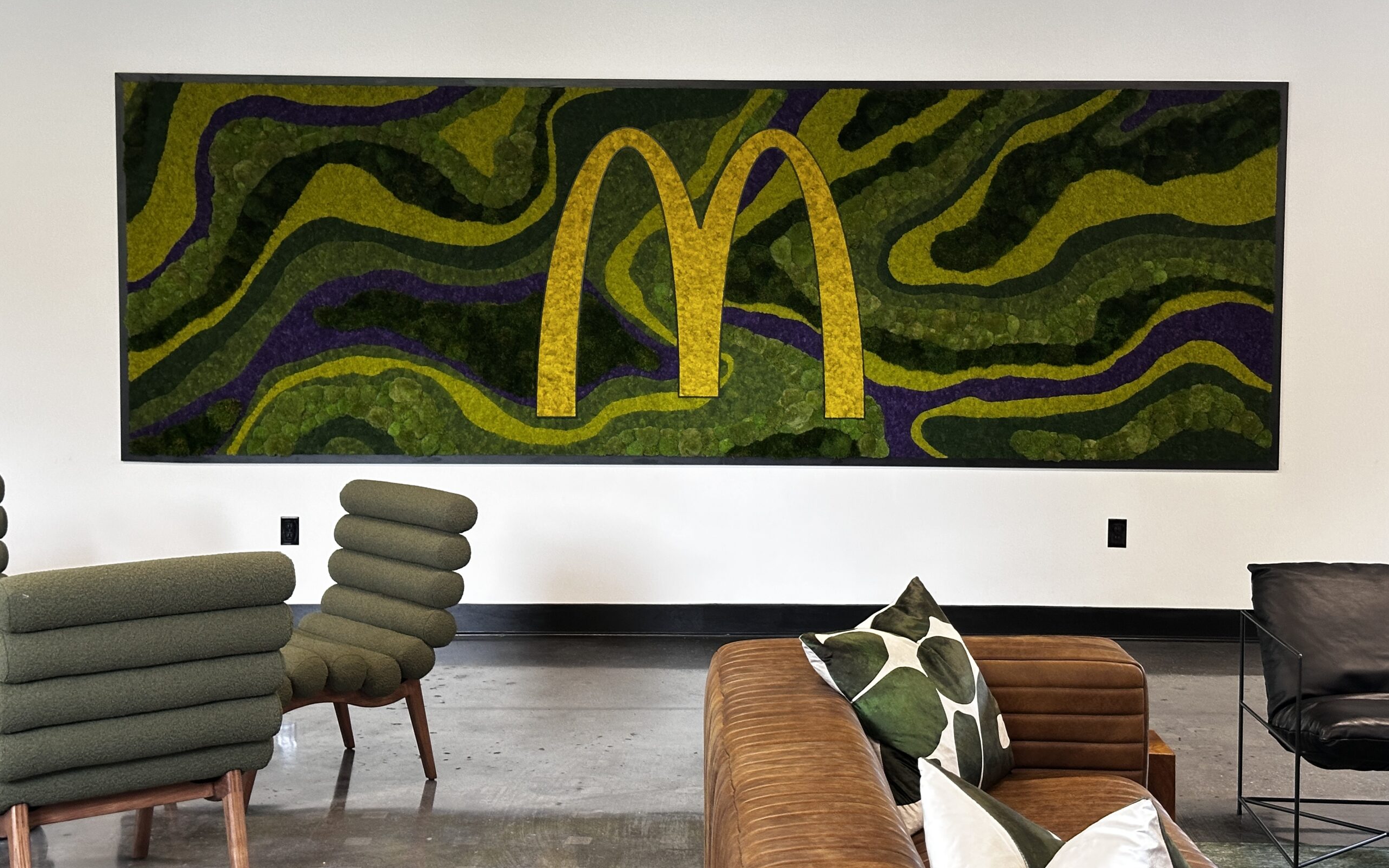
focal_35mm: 51
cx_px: 695
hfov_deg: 39.6
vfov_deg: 25.3
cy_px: 381
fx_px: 1931
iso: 200
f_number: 1.78
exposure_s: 1/60
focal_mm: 6.86
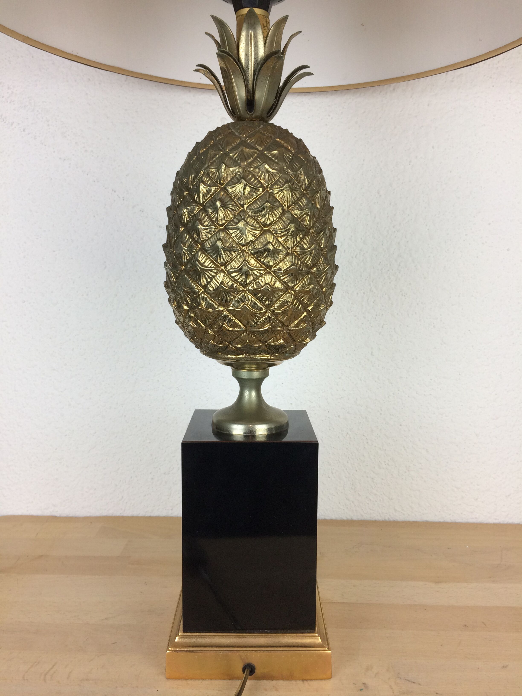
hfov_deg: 48.2
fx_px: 583
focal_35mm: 29
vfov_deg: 61.7
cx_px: 261
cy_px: 348
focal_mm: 4.15
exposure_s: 1/100
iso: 64
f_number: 2.2
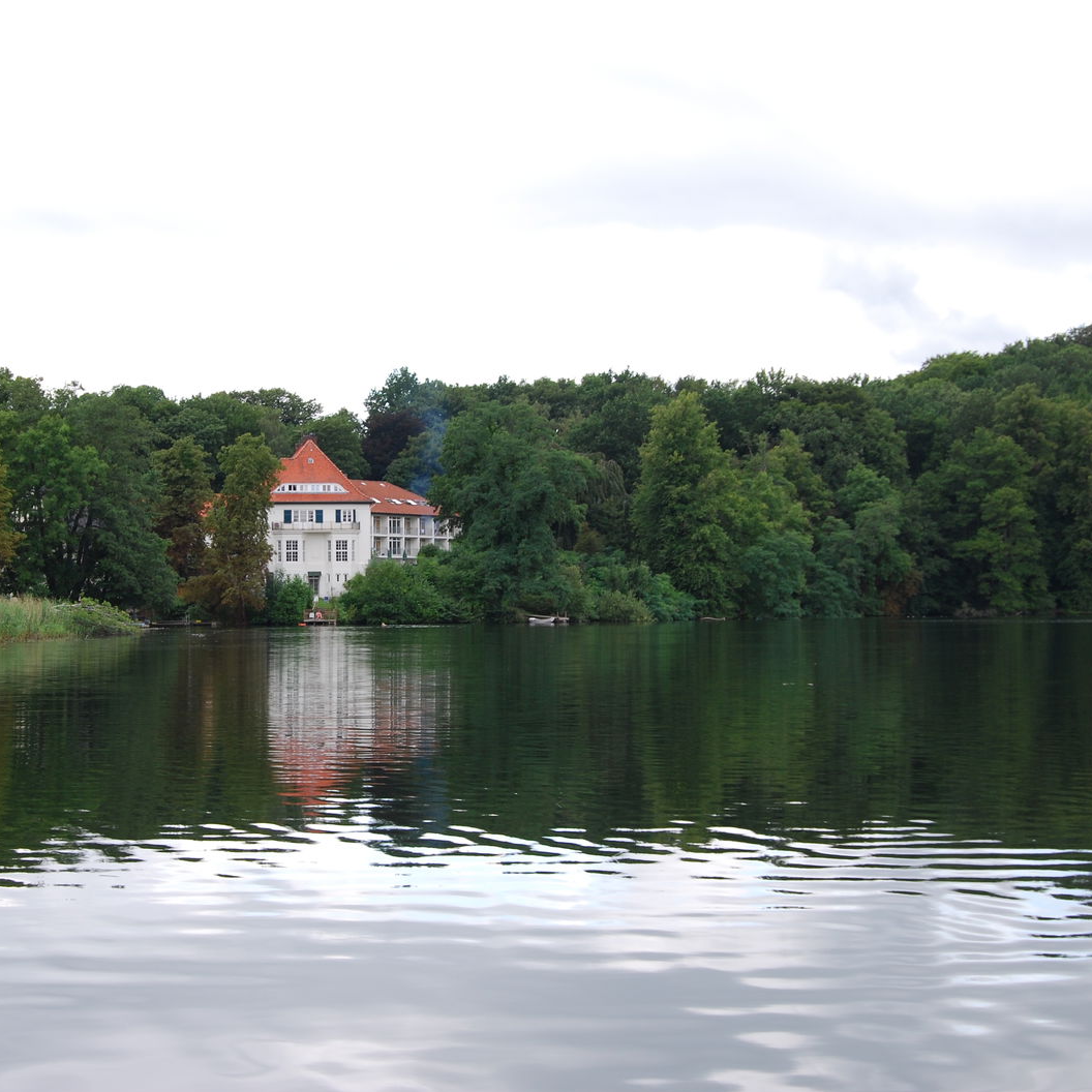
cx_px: 327
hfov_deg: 29.3
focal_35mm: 58
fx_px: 2070
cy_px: 551
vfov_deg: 29.6
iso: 200
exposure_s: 1/80
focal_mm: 30
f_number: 8
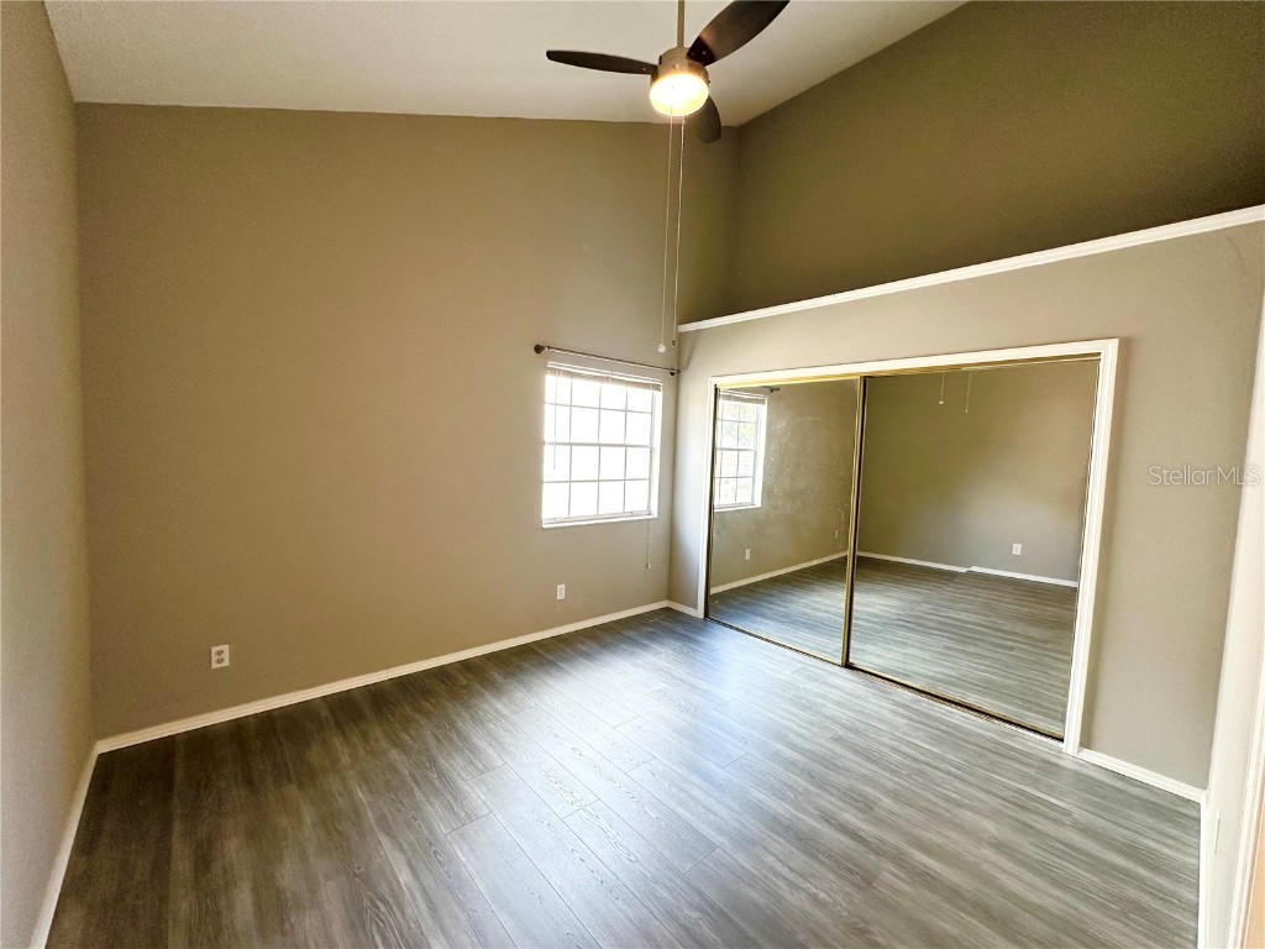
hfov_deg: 102.1
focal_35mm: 14
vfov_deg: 85.7
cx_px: 632
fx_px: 512
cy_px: 474
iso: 200
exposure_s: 1/120
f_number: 2.2
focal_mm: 2.22
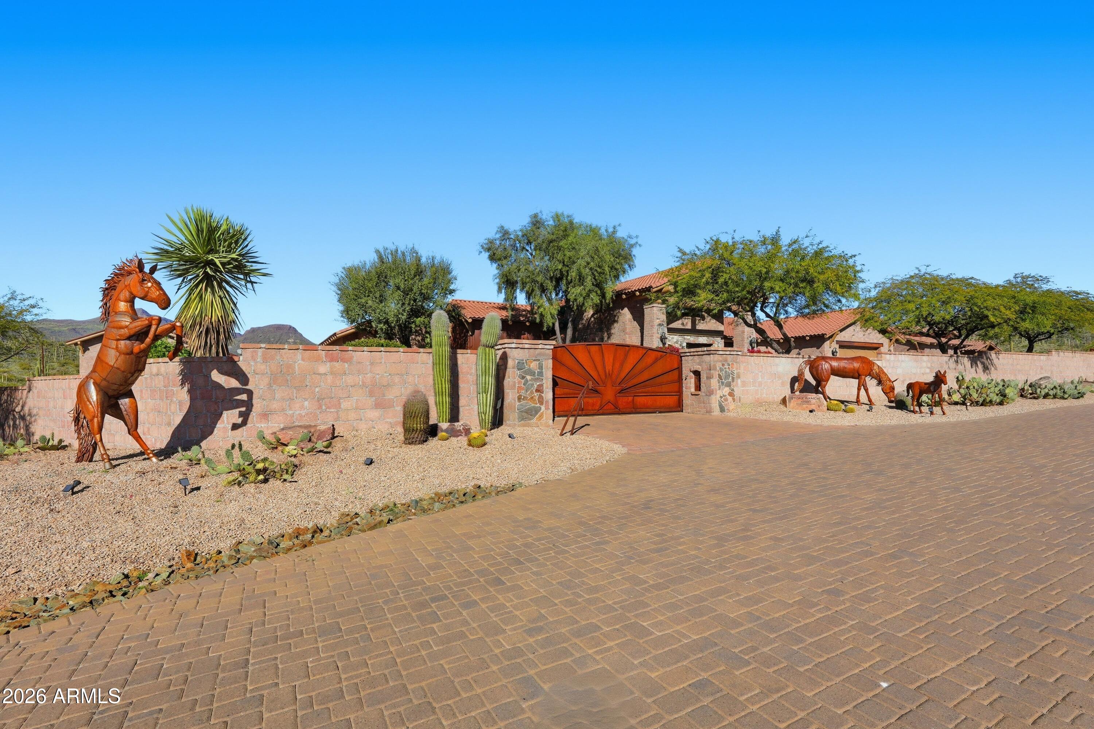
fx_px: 516
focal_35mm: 17
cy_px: 364
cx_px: 547
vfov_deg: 70.4
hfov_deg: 93.3
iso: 100
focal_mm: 17
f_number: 9
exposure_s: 1/6400
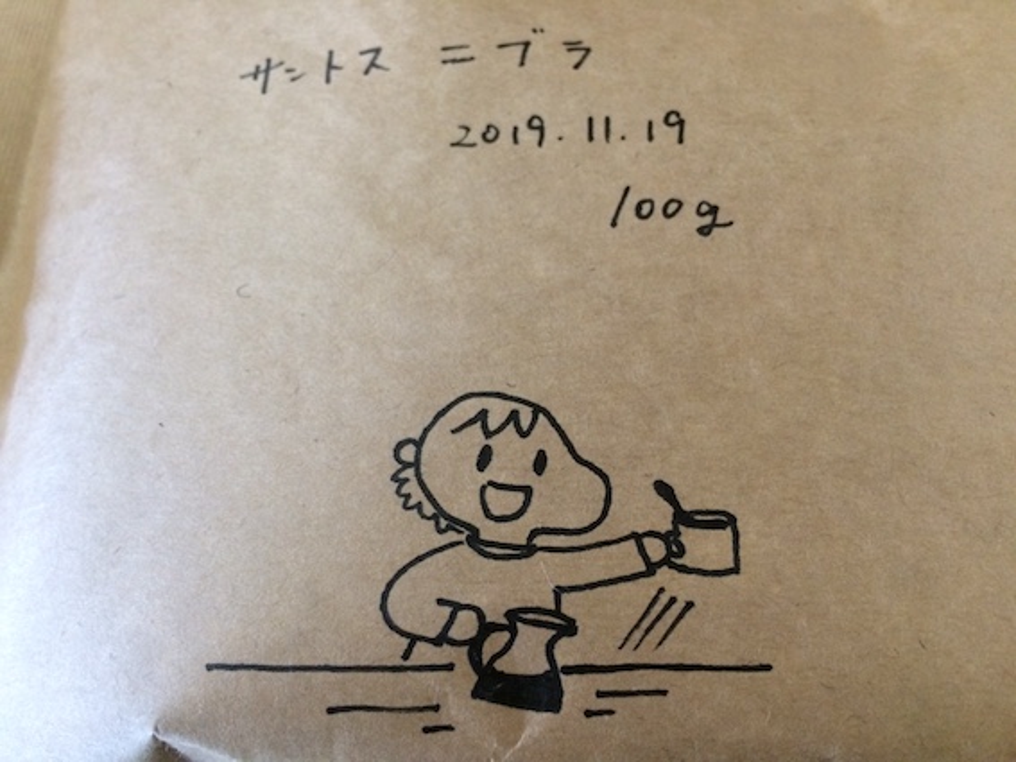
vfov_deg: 48.2
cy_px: 381
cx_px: 508
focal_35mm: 29
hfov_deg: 61.7
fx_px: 851
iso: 200
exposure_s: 1/30
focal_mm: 4.15
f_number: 2.2
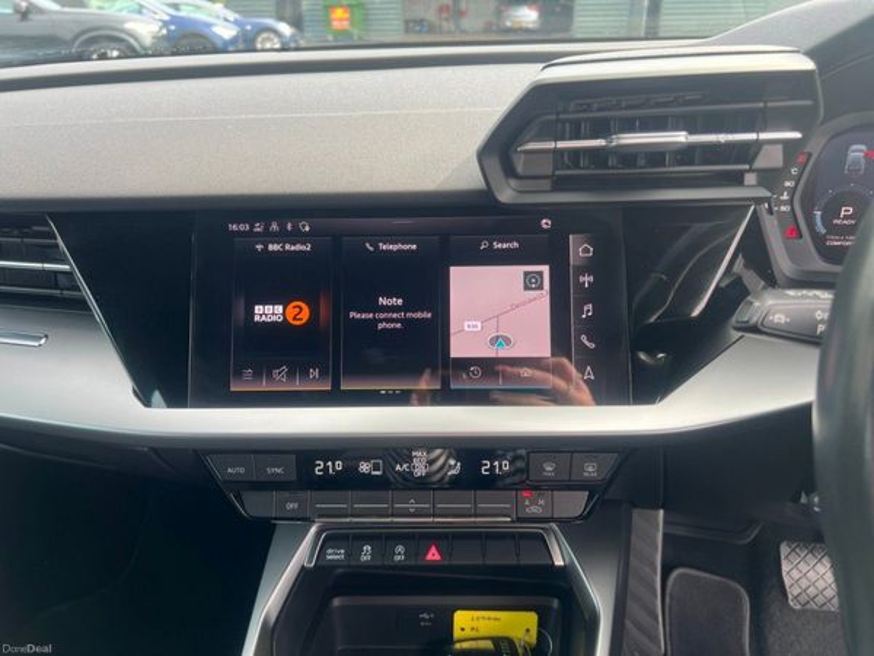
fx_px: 656
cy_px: 328
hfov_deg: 67.3
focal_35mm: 26
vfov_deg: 53.1
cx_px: 437
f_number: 1.5
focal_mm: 5.7
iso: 40
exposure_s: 1/207
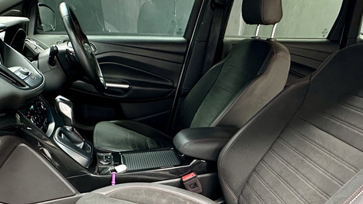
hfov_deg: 59.4
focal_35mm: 33
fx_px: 318
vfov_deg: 35.1
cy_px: 145
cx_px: 166
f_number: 2.2
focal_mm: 2.22
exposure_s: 1/60
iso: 500
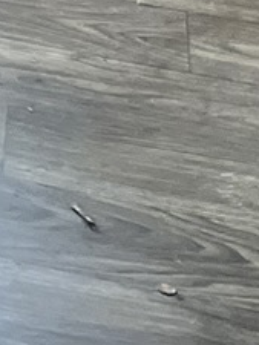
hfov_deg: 5.1
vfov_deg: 7.2
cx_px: -984
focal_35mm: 237
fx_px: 2362
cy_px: -771
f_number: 1.6
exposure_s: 1/106
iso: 125
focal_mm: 5.1
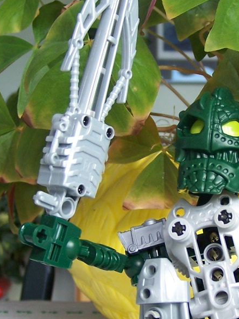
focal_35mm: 88
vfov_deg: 22.2
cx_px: 196
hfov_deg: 16.7
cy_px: 186
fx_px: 810
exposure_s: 1/90
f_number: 2.8
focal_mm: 7.1
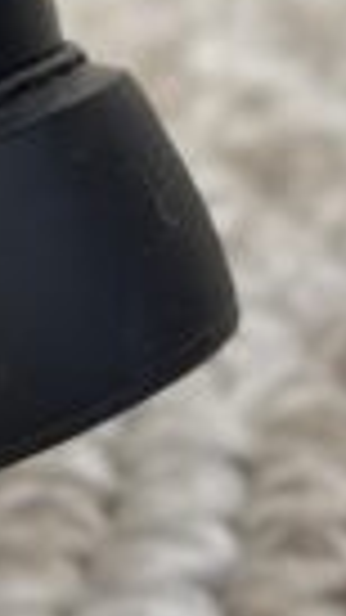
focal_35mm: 306
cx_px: -845
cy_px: -355
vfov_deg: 6.9
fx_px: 4994
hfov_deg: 3.8
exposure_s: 1/100
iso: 160
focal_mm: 6.86
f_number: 1.78
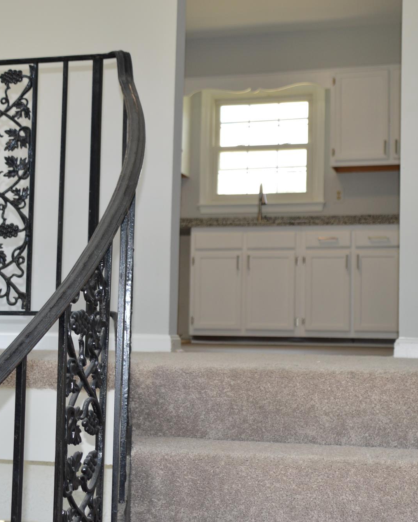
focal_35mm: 60
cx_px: 200
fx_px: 928
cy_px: 258
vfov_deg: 31.5
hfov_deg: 25.4
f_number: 4
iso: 280
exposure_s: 1/125
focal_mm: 28
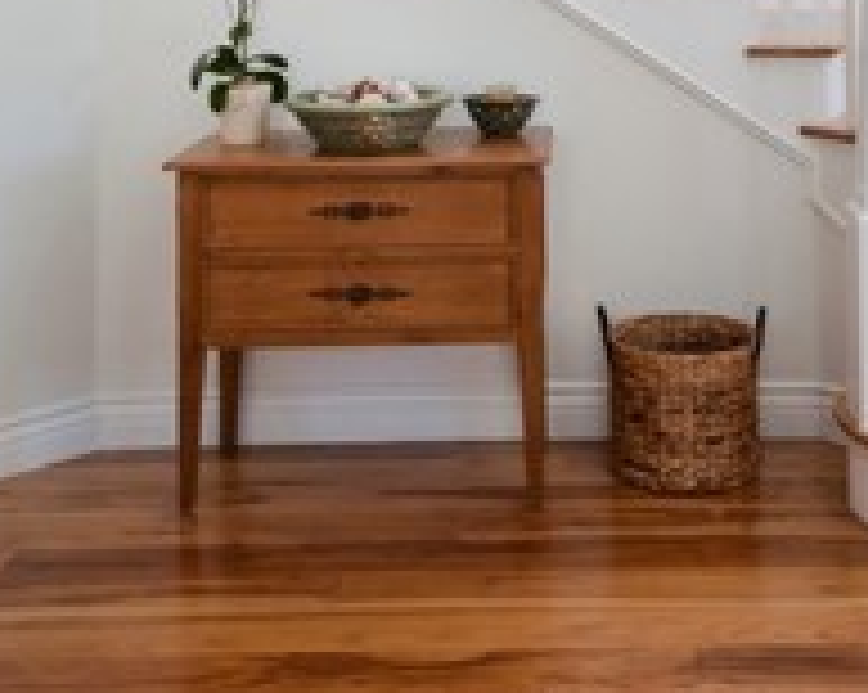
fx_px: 1437
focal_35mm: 56
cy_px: -119
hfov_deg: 33.4
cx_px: 558
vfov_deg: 24.7
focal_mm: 12
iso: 200
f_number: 16
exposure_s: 1/3
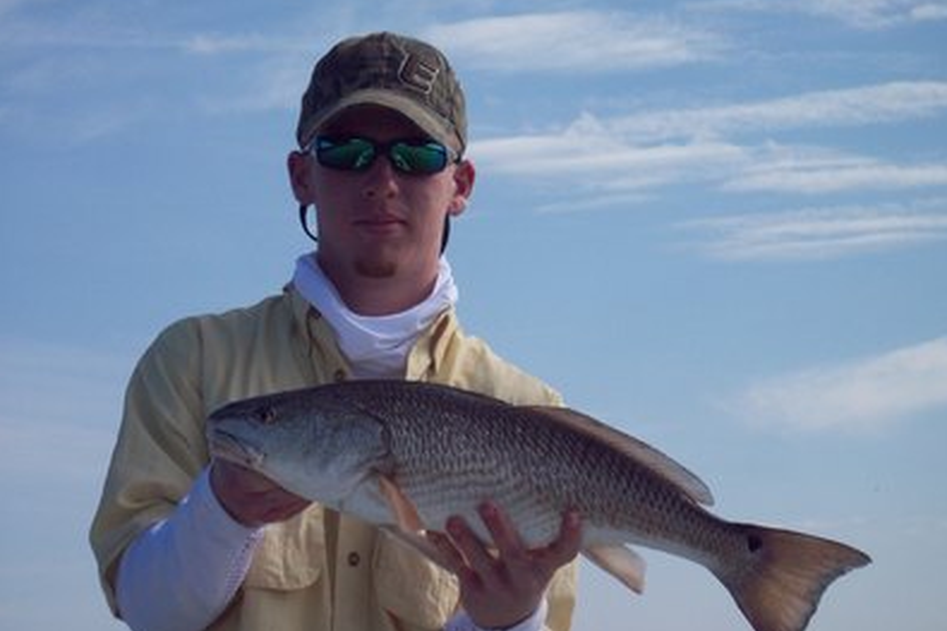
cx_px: 475
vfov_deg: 11.7
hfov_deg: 17.5
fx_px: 3076
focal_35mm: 117
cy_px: 353
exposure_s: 1/206
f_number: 10.4
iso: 80
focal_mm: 18.6
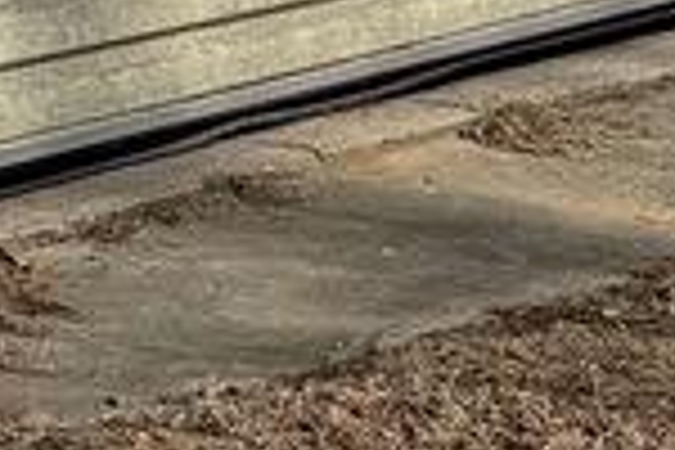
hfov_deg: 7.7
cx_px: -662
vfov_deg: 5.3
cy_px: -162
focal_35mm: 256
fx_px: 4800
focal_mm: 6.76
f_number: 1.78
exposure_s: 1/12346
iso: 80
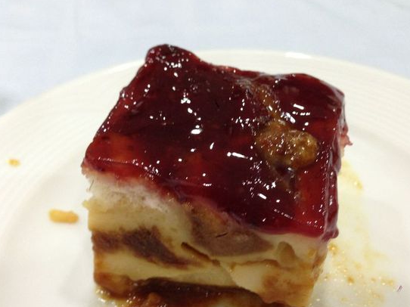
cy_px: 177
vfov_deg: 36.7
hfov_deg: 47.9
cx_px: 199
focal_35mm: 39
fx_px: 462
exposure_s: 1/20
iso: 250
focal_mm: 4.13
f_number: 2.4
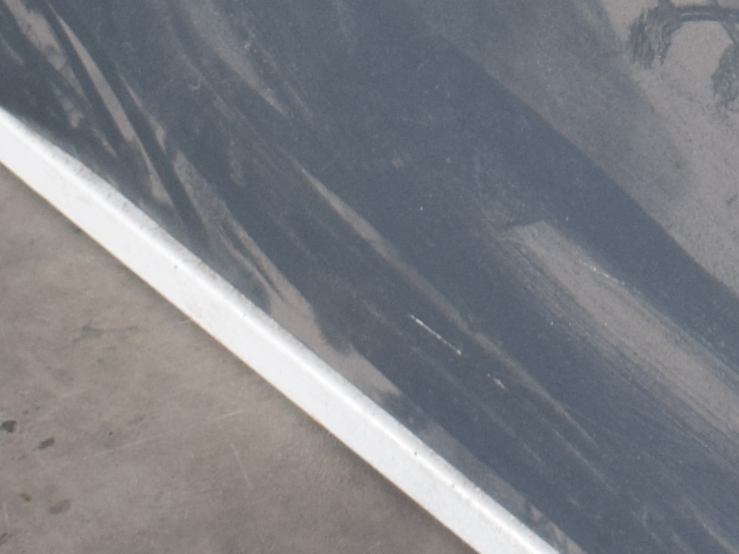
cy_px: -559
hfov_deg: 9.0
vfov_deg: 6.6
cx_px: 692
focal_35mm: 219
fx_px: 4679
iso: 400
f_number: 5.6
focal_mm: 23
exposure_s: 1/125
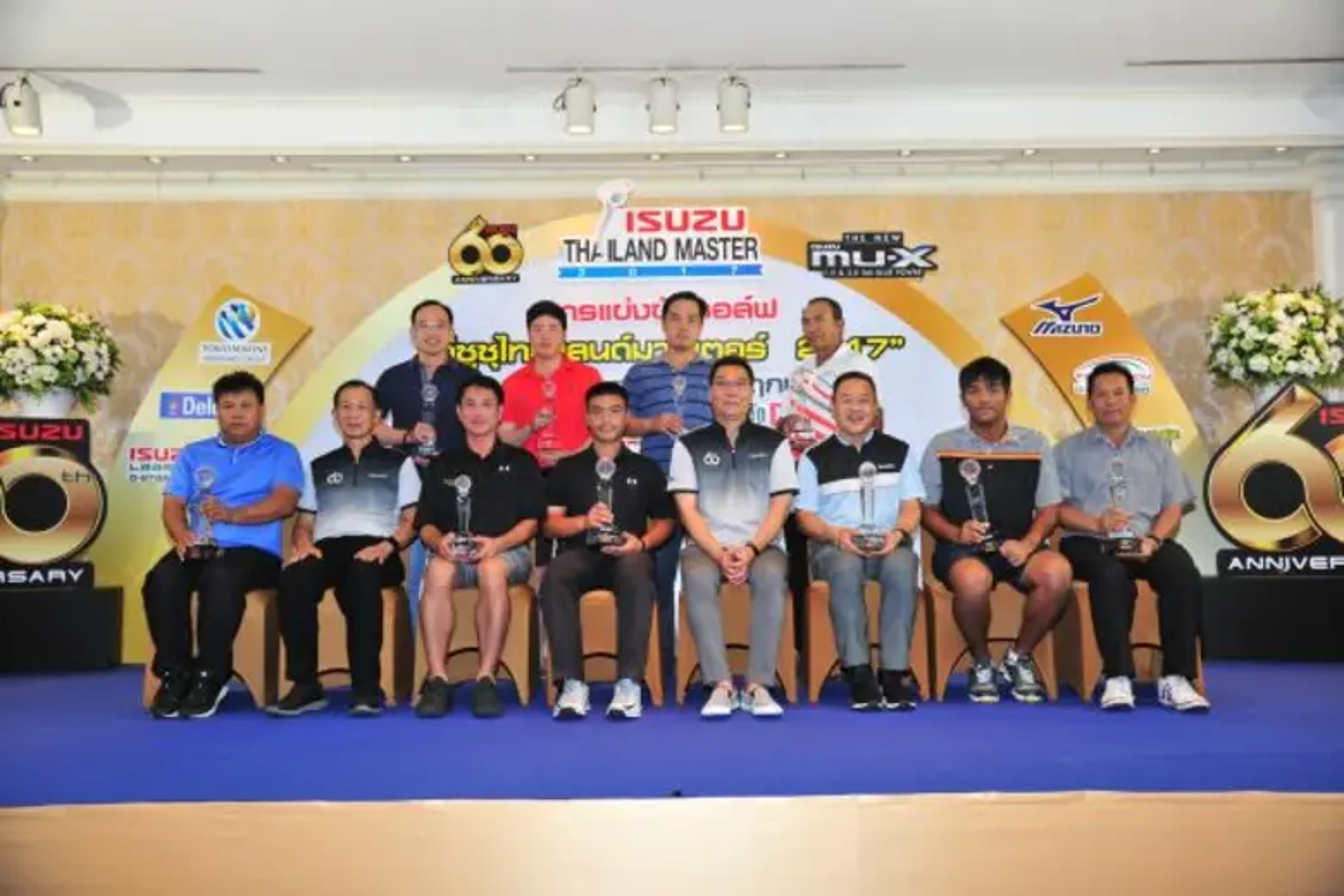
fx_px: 1157
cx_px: 672
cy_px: 448
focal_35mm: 31
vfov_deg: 42.3
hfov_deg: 60.3
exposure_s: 1/160
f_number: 4.5
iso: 800
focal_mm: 31
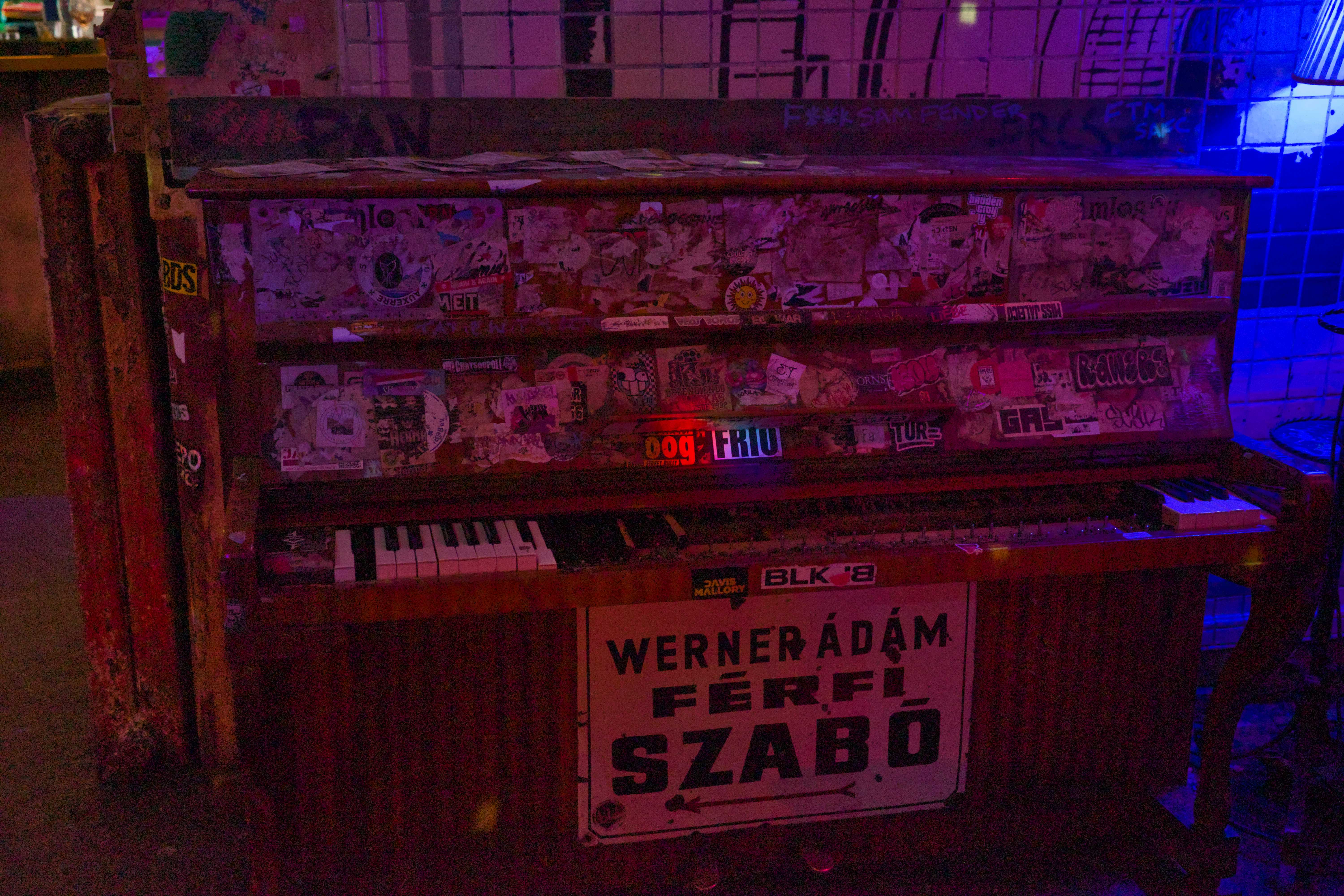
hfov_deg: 48.5
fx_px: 1493
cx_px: 672
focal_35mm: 40
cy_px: 448
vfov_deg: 33.4
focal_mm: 26
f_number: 2.8
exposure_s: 1/30
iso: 6400
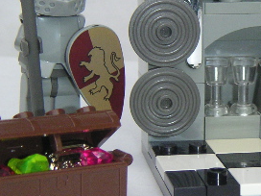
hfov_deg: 13.9
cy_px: 45
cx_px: 224
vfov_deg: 10.5
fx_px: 1063
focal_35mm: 141
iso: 160
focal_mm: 9.9
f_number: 6.7
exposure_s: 1/350
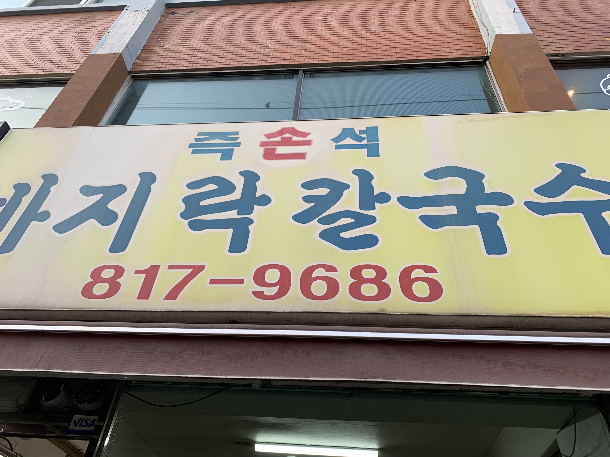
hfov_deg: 67.3
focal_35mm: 26
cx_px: 305
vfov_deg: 53.1
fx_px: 458
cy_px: 228
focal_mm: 4.25
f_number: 1.8
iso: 32
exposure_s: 1/122
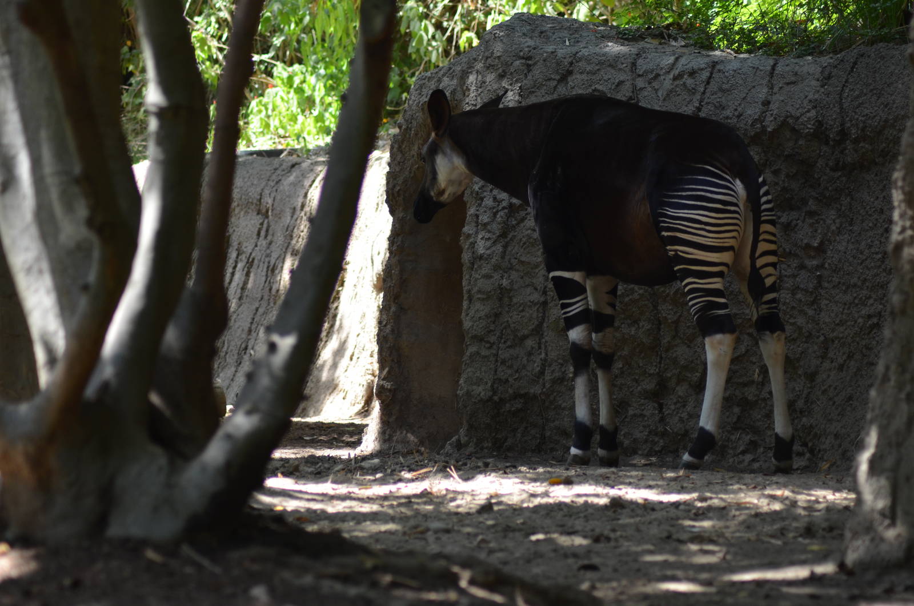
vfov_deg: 7.9
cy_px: 303
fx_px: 4409
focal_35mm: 174
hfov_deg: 11.8
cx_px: 457
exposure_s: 1/320
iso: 400
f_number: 4.2
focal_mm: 116
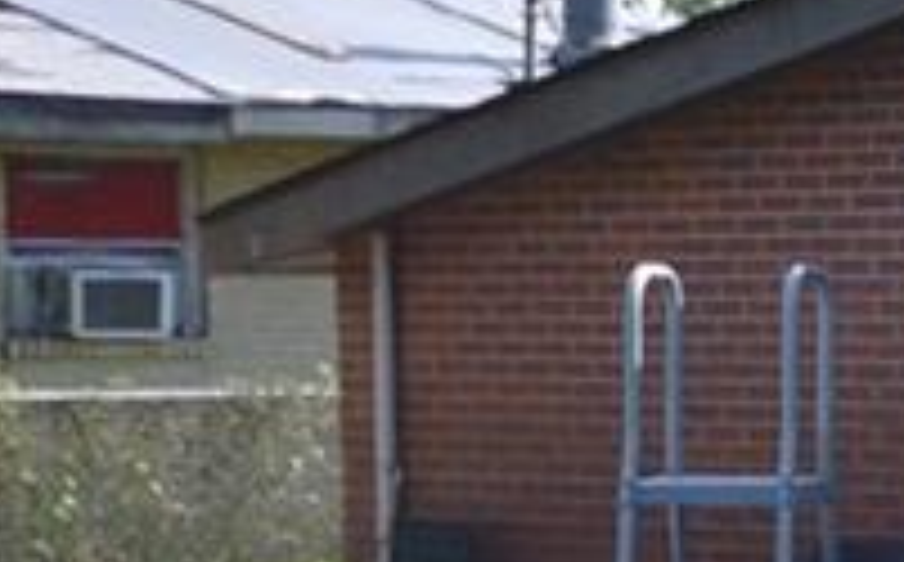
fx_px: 3838
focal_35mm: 156
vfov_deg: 8.4
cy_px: 454
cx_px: 2123
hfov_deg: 11.3
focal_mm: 20
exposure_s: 1/160
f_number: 6.3
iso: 100
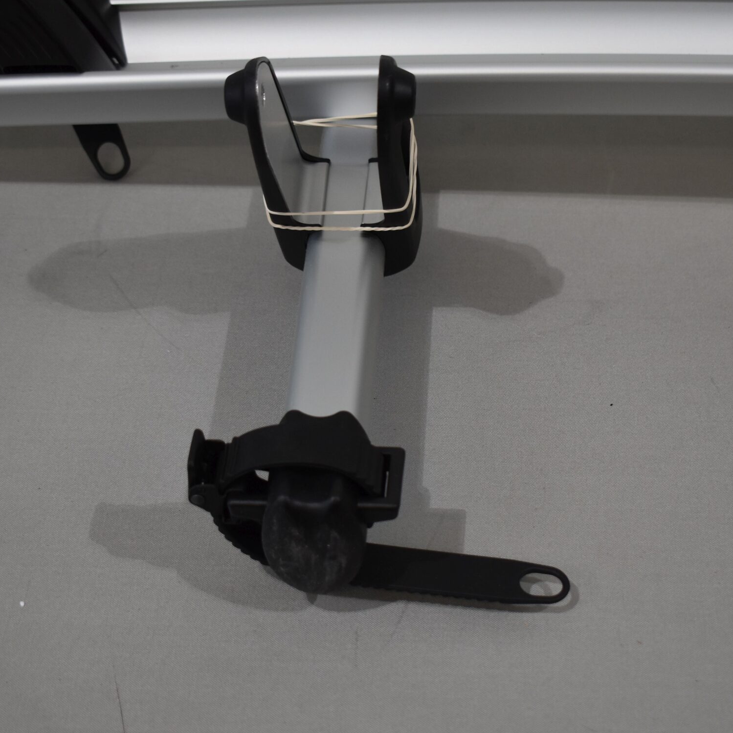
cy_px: 360
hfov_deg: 23.3
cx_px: 411
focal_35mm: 74
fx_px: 1773
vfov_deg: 23.4
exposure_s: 1/250
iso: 560
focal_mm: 34
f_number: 4.5
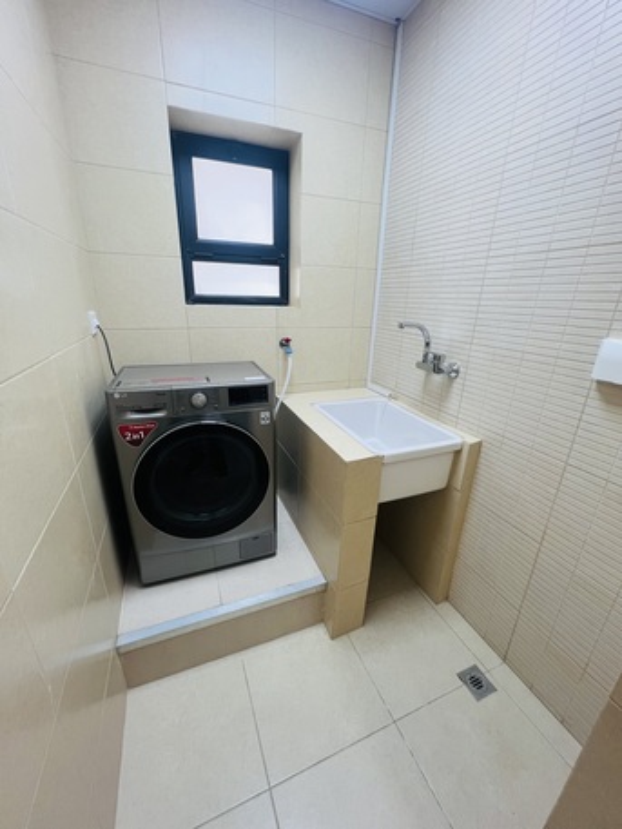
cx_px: 311
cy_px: 414
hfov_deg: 89.9
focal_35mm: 13
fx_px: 311
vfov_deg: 106.2
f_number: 1.8
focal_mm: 1.57
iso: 160
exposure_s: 1/100
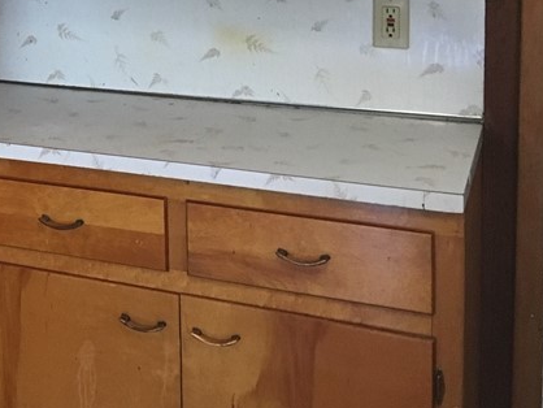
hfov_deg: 25.1
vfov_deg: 19.8
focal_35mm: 71
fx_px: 1114
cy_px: -42
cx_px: -77
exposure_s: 1/30
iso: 160
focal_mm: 4.15
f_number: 2.2
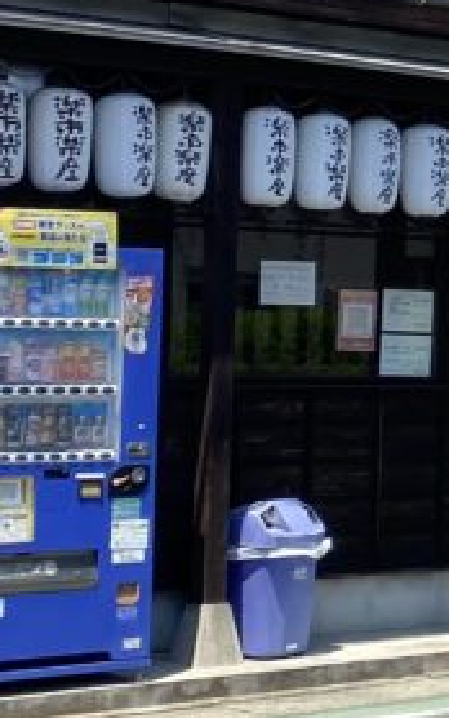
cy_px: 292
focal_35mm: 127
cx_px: 1422
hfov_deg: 8.4
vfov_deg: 16.4
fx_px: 2484
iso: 32
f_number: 1.8
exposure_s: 1/2222
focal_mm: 4.25
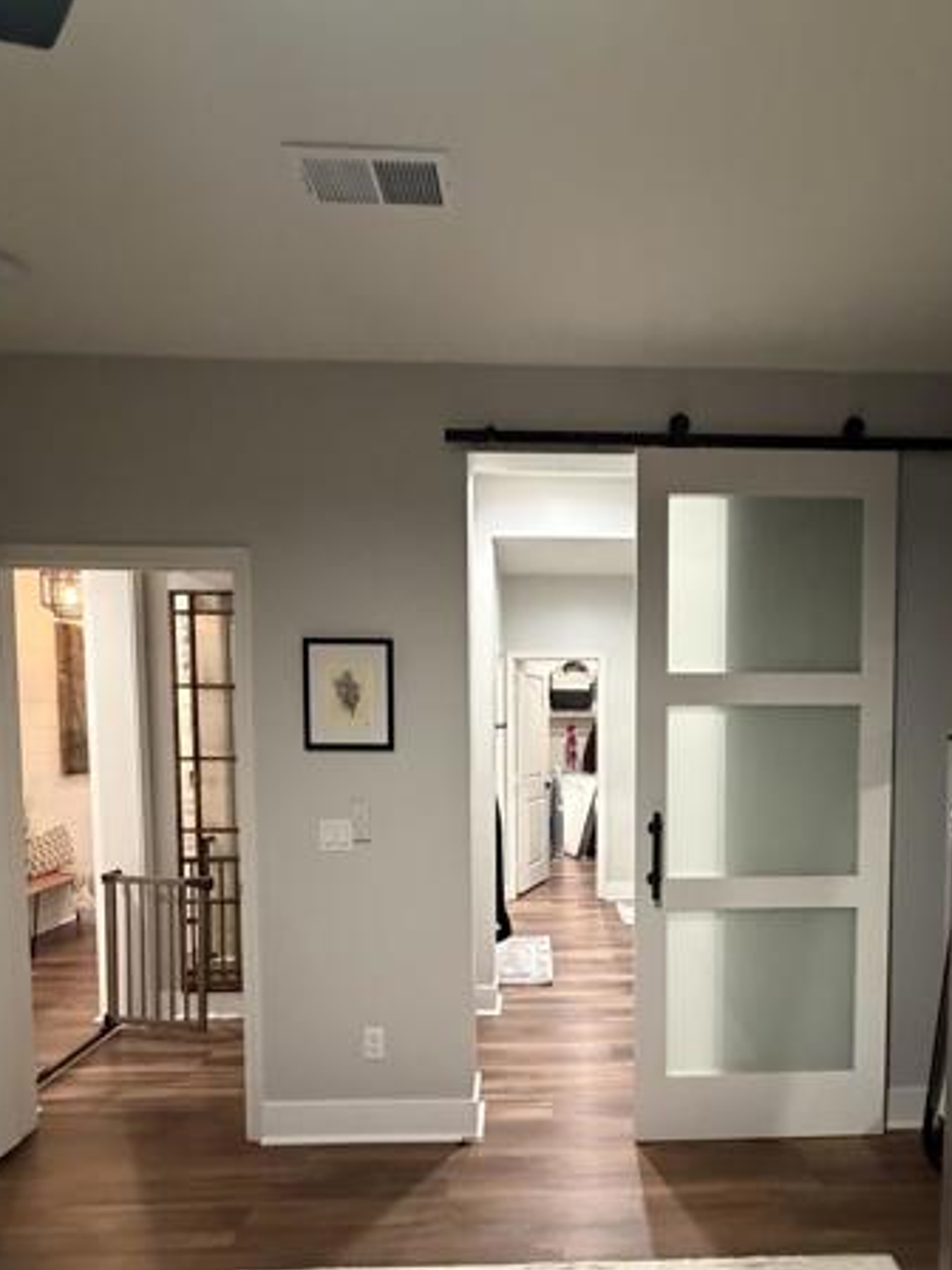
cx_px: 575
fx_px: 733
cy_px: 771
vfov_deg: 80.6
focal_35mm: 20
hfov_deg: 65.3
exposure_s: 1/60
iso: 800
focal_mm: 2.22
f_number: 2.2
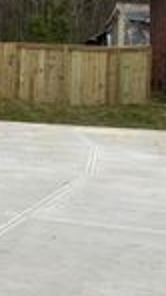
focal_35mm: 96
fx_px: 753
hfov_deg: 11.4
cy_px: 25
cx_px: -164
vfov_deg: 21.7
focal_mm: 5.96
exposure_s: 1/3205
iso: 50
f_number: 1.6
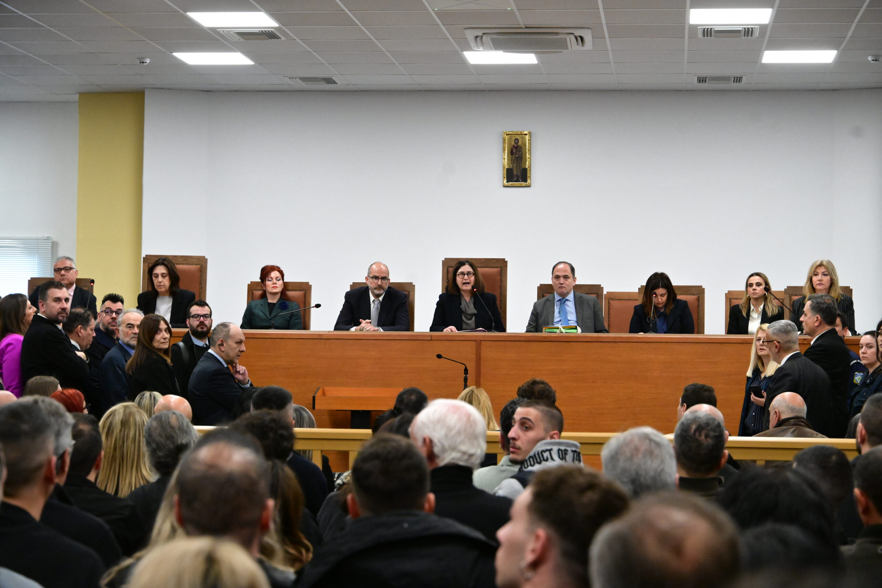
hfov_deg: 27.0
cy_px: 294
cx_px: 441
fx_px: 1837
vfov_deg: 18.2
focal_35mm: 75
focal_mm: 75
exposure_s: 1/320
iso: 8000
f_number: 5
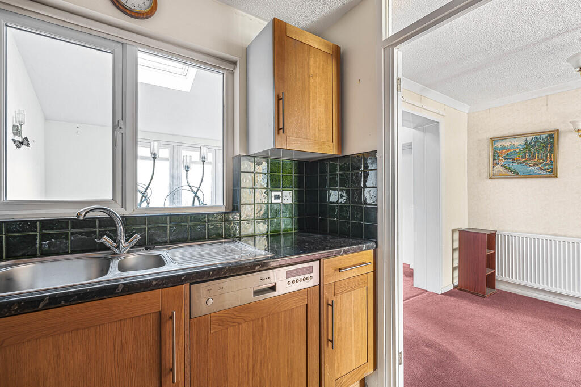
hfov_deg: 95.0
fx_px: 266
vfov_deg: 72.0
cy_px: 194
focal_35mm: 16
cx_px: 290
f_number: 8
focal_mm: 16.5
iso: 200
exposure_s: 1.6
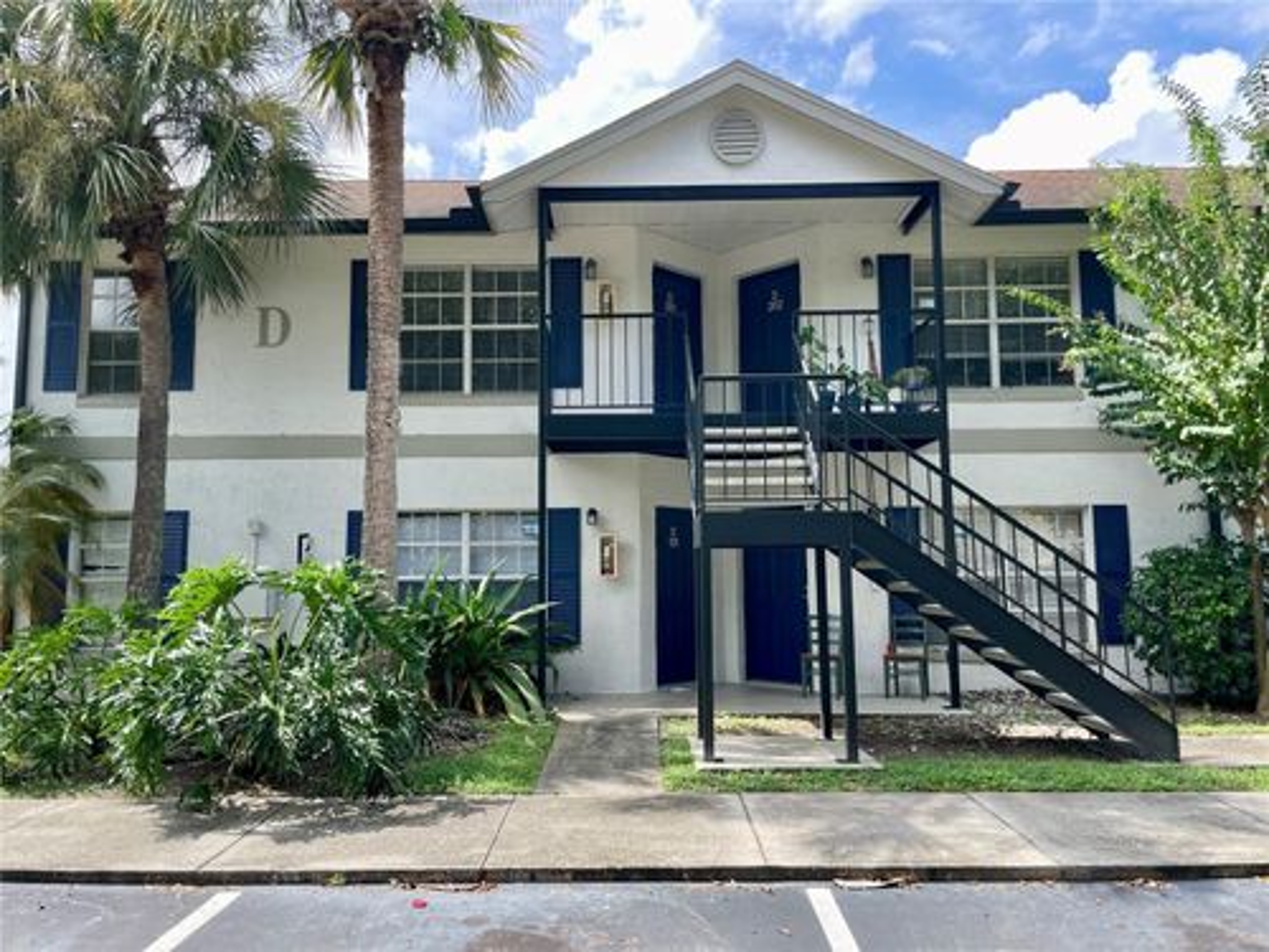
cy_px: 476
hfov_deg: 67.3
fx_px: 953
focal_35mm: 26
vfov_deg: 53.1
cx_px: 634
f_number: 1.6
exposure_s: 1/734
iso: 32
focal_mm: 4.2
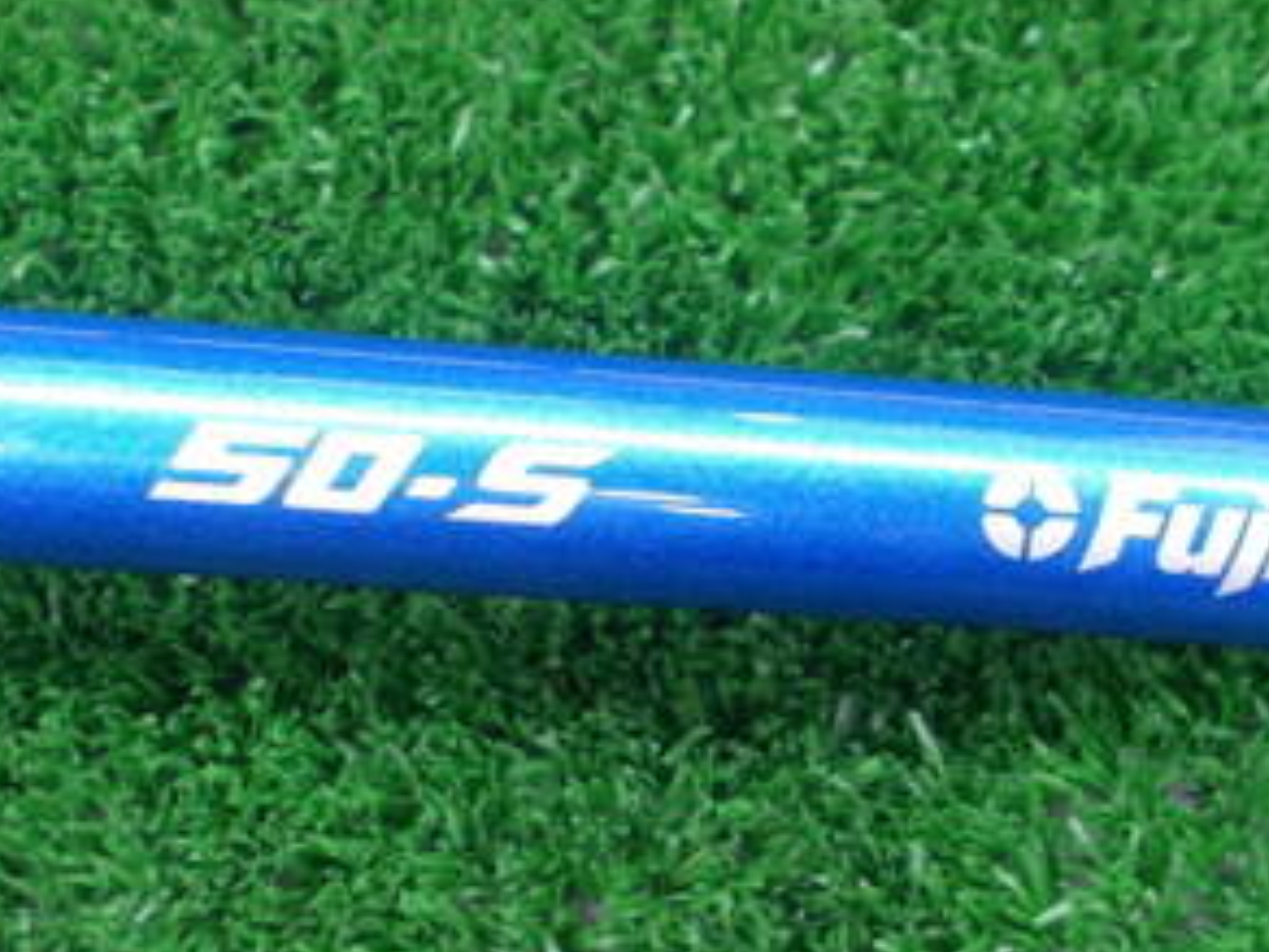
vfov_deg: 25.7
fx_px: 2090
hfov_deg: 33.7
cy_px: 504
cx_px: 526
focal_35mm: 57
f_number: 3.2
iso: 200
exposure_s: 1/10
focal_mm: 4.6
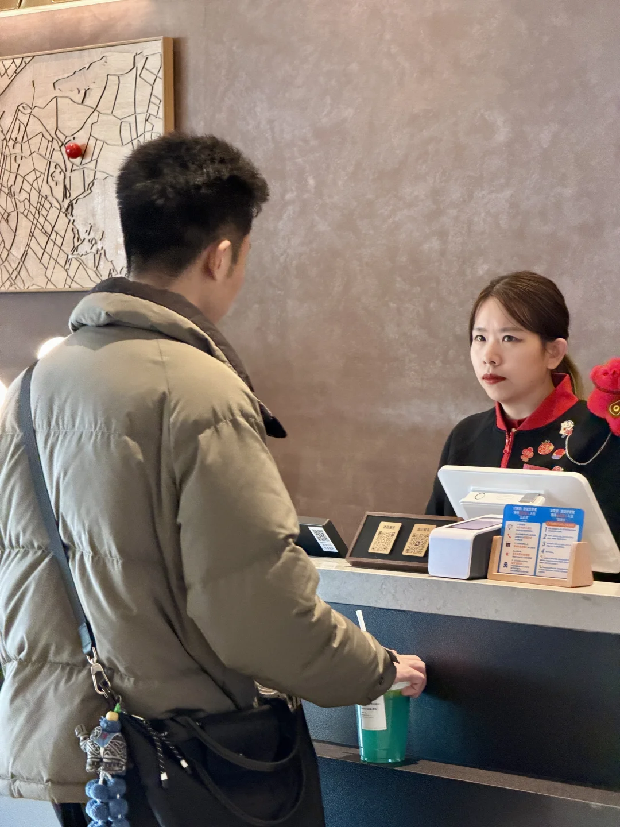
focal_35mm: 100
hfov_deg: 14.8
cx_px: 310
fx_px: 2388
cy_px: 414
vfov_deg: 19.6
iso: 640
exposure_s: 1/65
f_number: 2.8
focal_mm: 16.89
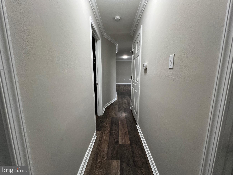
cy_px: 88
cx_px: 116
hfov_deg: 106.2
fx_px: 88
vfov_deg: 89.9
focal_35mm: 13
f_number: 1.8
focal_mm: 1.57
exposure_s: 1/60
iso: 200
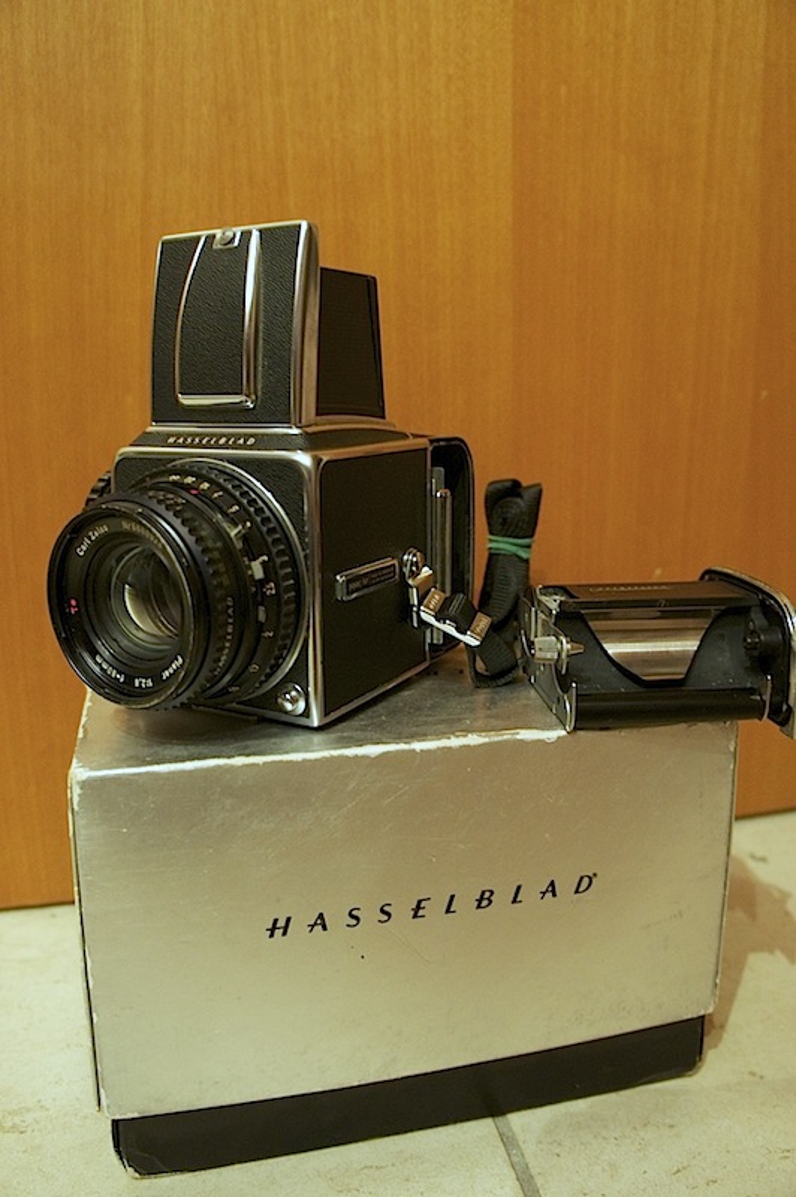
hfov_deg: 47.9
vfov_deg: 67.4
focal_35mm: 27
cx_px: 398
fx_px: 897
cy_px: 598
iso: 1600
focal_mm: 18
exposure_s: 1/2
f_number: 4
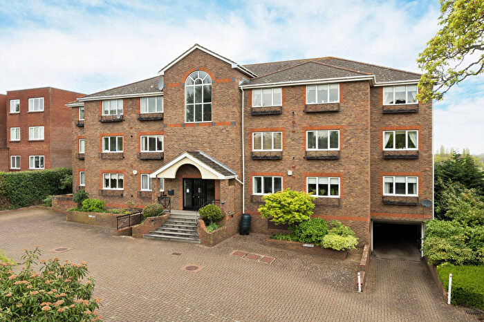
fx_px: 228
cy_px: 161
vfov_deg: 70.4
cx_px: 242
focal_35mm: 17
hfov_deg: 93.3
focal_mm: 17
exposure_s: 1/400
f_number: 9
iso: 500
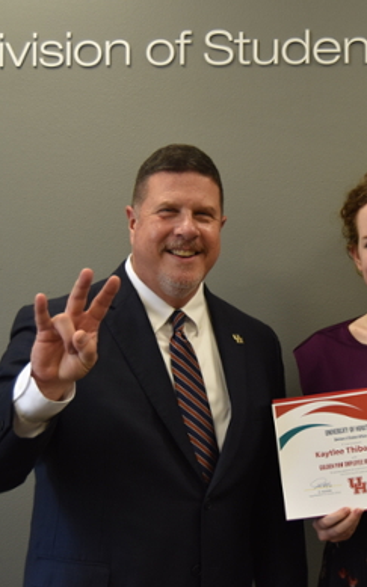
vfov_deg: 31.1
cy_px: 288
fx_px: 1057
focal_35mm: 66
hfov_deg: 19.6
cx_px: 266
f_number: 4
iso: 400
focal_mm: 28
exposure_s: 1/80
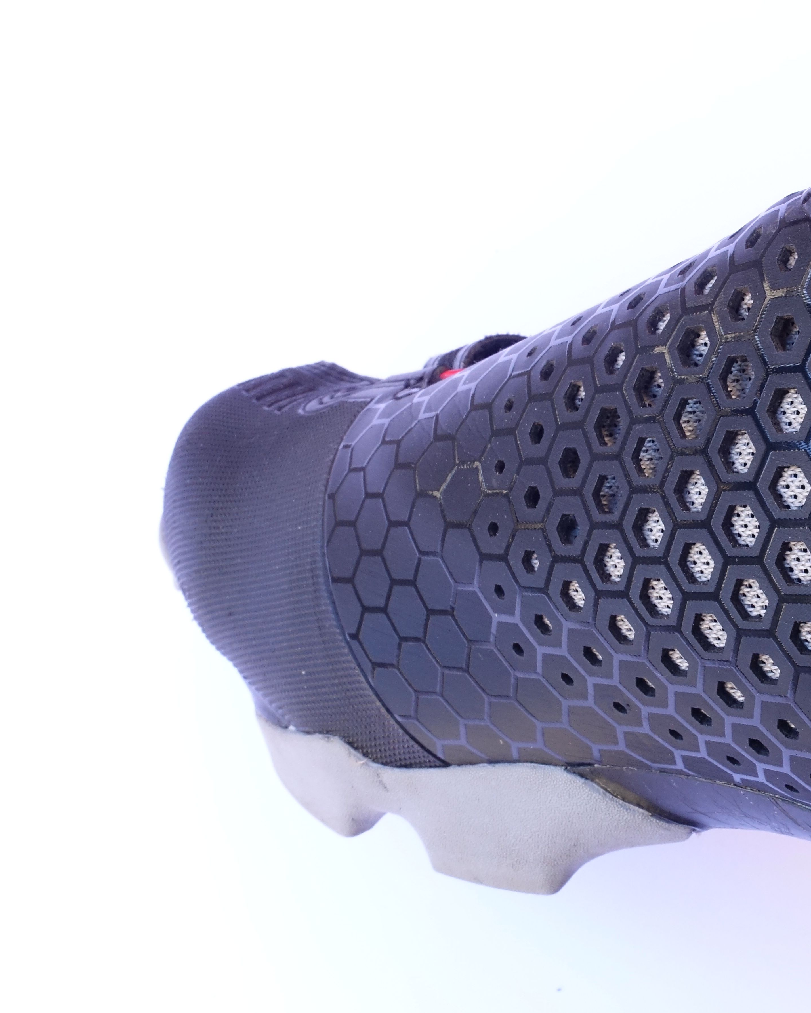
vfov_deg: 40.3
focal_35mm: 46
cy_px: 499
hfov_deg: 30.9
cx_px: 765
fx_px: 1380
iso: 640
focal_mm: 11.69
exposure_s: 1/40
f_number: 11
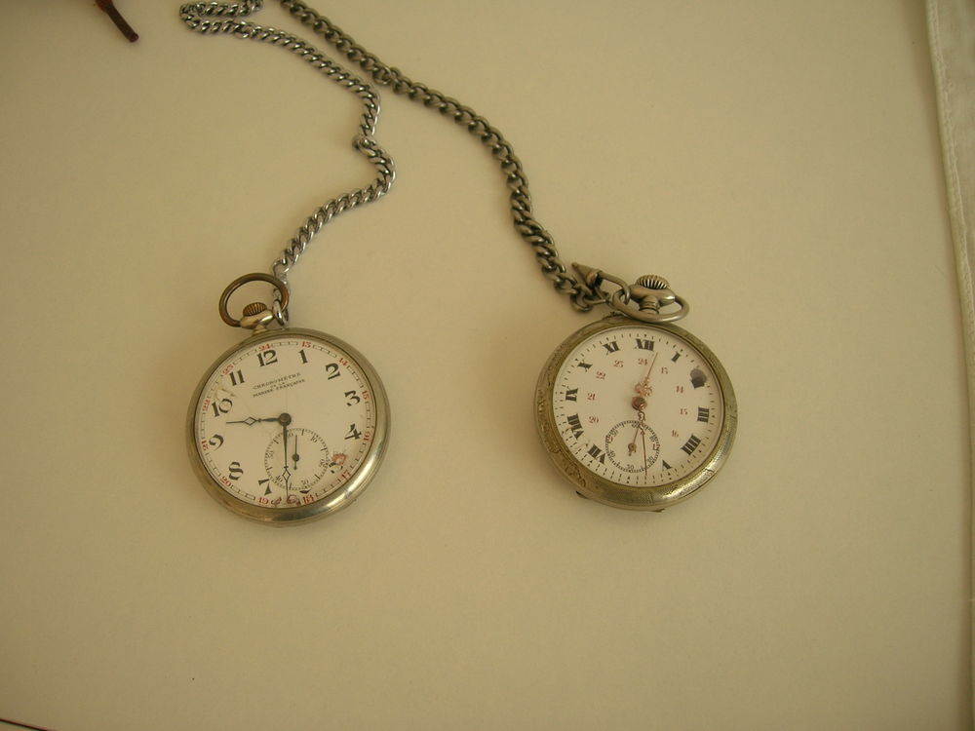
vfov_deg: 41.8
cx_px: 488
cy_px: 366
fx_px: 958
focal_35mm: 34
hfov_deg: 54.0
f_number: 2.9
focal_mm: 5.7
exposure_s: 1/77.7
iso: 50
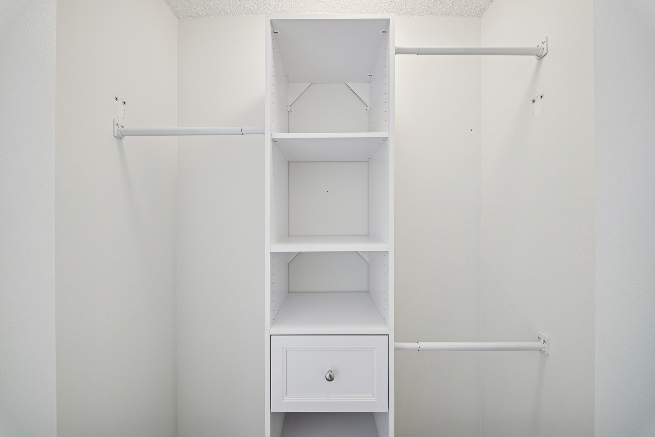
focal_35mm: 12
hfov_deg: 112.6
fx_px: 218
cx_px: 328
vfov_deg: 90.0
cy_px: 218
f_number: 8
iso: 100
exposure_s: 1/2.5
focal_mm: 12
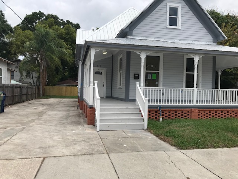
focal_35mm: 28
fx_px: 193
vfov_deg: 49.7
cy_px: 90
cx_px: 119
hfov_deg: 63.4
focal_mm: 3.99
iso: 20
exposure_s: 1/2283
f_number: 1.8
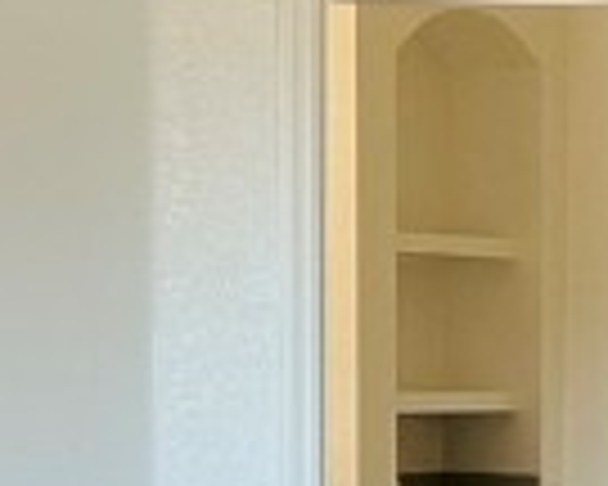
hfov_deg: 10.7
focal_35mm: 178
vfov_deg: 8.5
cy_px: 657
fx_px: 3203
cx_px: 676
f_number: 1.78
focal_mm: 6.86
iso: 200
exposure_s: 1/120
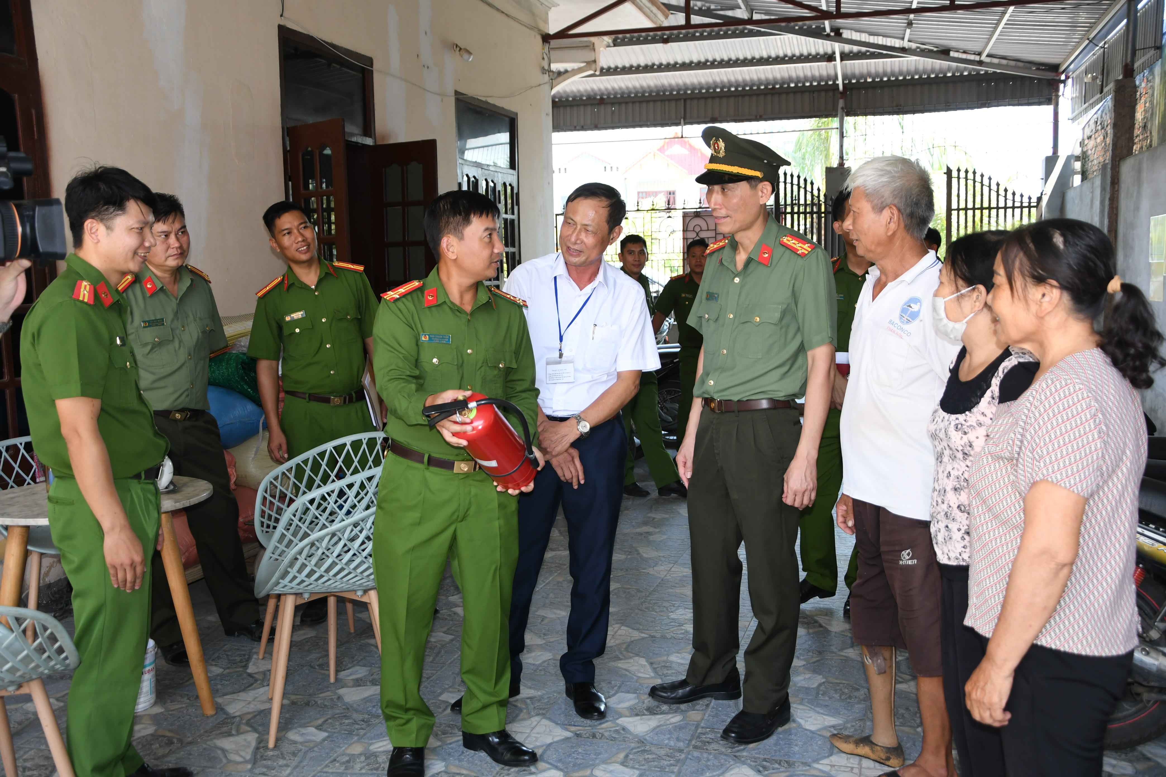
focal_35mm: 36
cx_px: 583
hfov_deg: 53.1
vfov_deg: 36.9
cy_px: 388
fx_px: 1166
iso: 500
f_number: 4
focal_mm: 24
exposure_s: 1/200
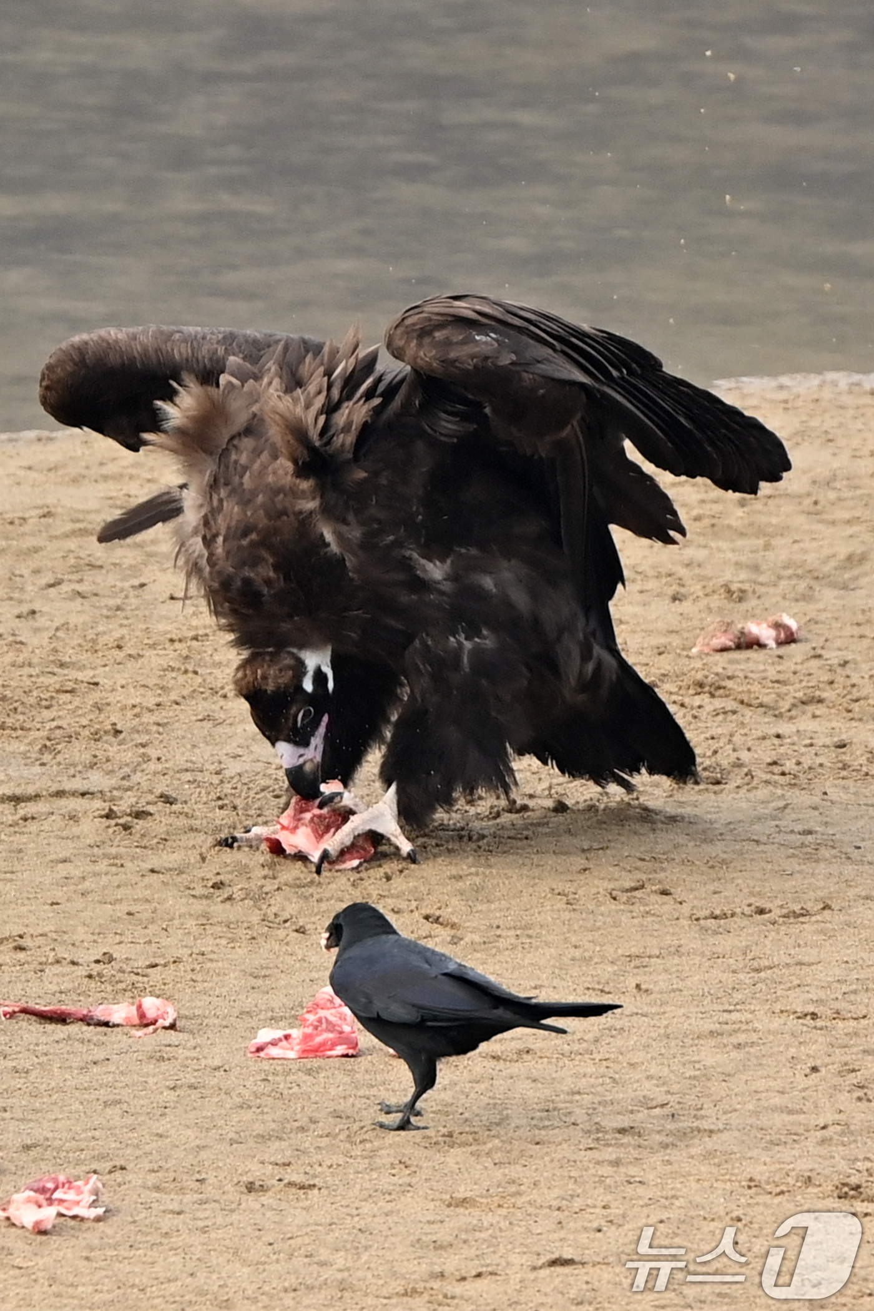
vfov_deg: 3.0
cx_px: 437
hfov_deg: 2.0
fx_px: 24761
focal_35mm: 680
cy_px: 656
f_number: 6.3
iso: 640
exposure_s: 1/1000
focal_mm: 680
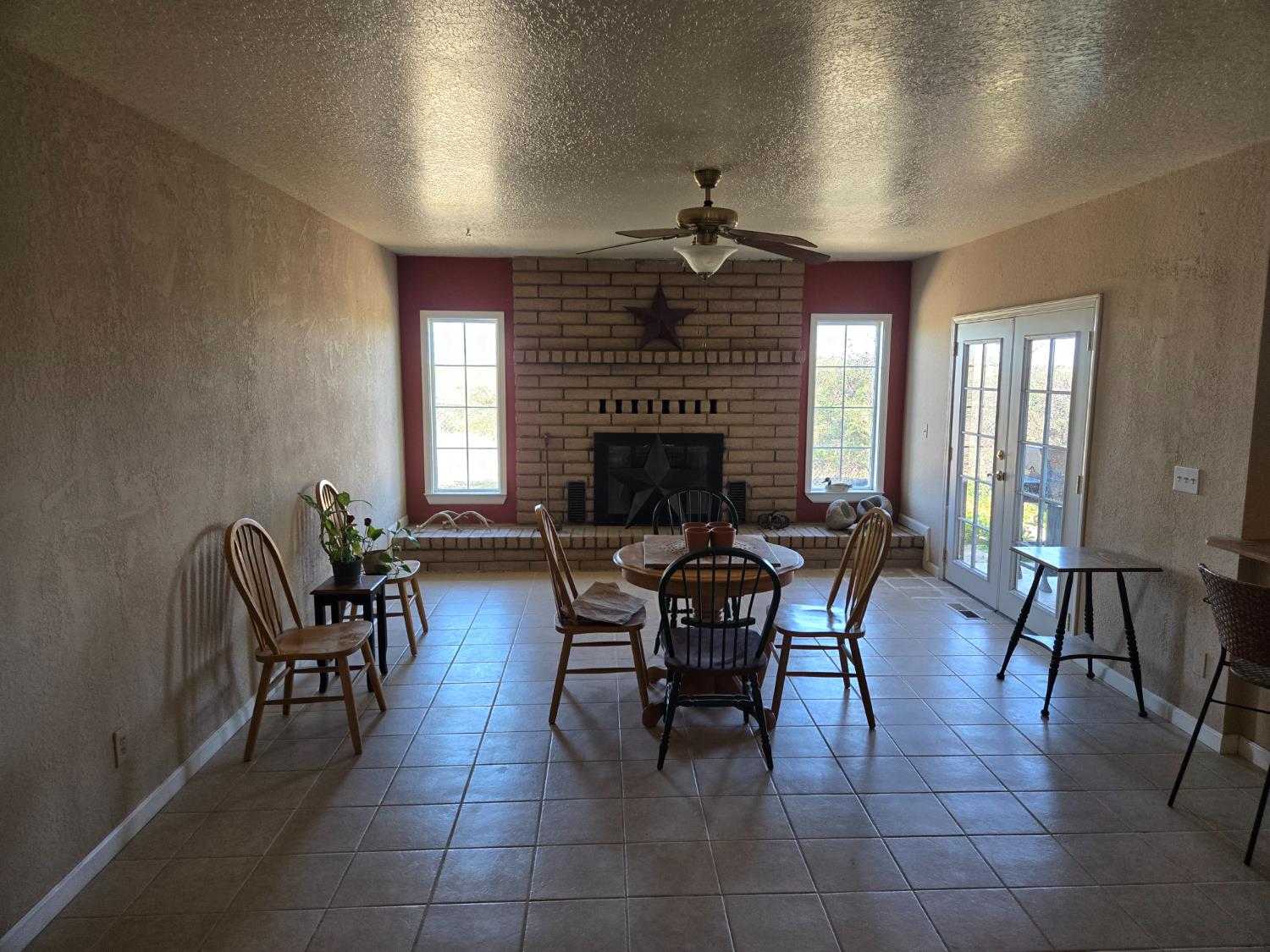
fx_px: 844
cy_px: 476
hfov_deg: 73.9
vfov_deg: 58.9
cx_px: 635
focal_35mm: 23
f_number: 1.8
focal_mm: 5.4
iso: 160
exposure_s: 1/180
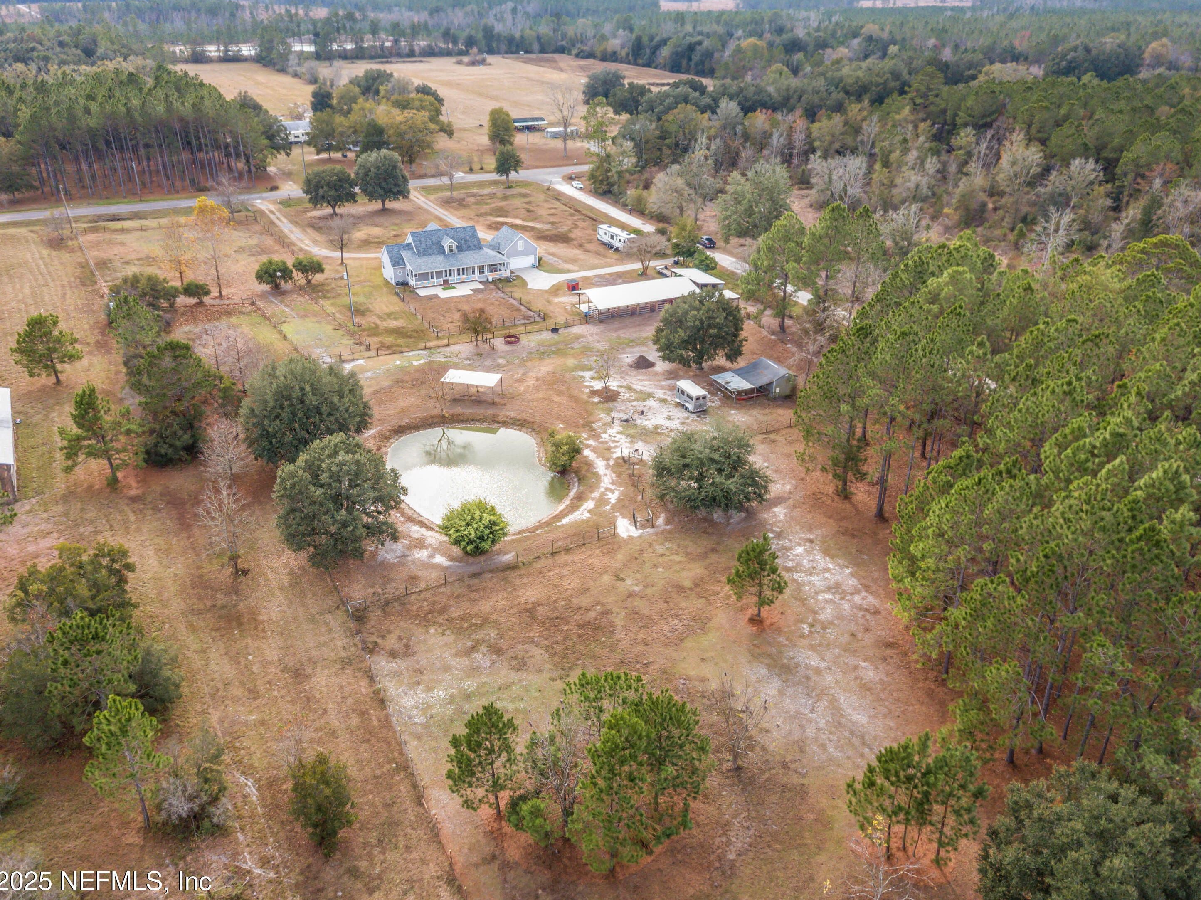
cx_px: 597
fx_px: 936
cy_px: 456
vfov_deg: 51.3
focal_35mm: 27
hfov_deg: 65.3
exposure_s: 1/470
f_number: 2.2
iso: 100
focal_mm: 4.73
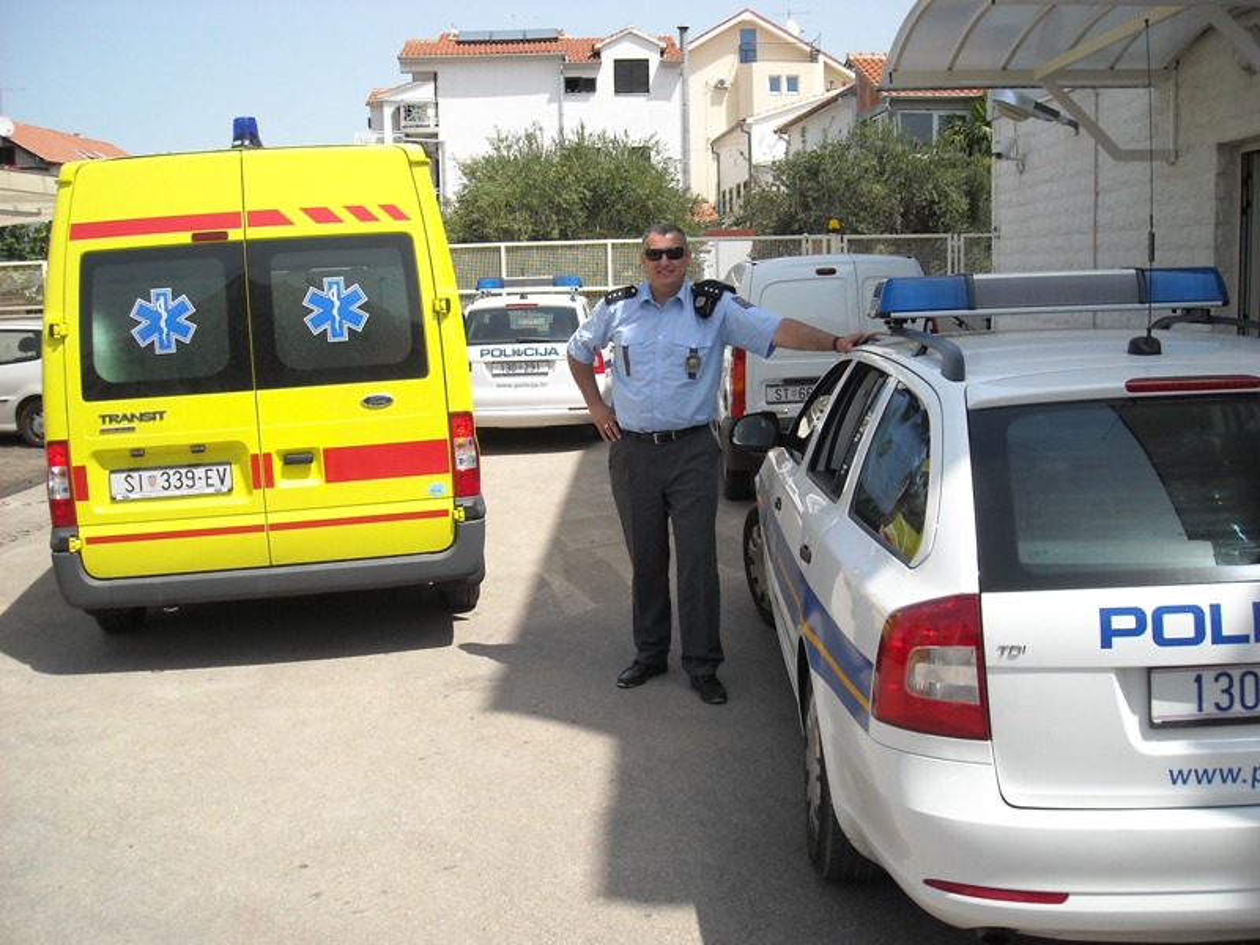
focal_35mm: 35
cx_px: 630
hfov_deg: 52.6
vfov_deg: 40.7
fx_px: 1274
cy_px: 472
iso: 77
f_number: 5.6
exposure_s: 1/250
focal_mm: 5.7
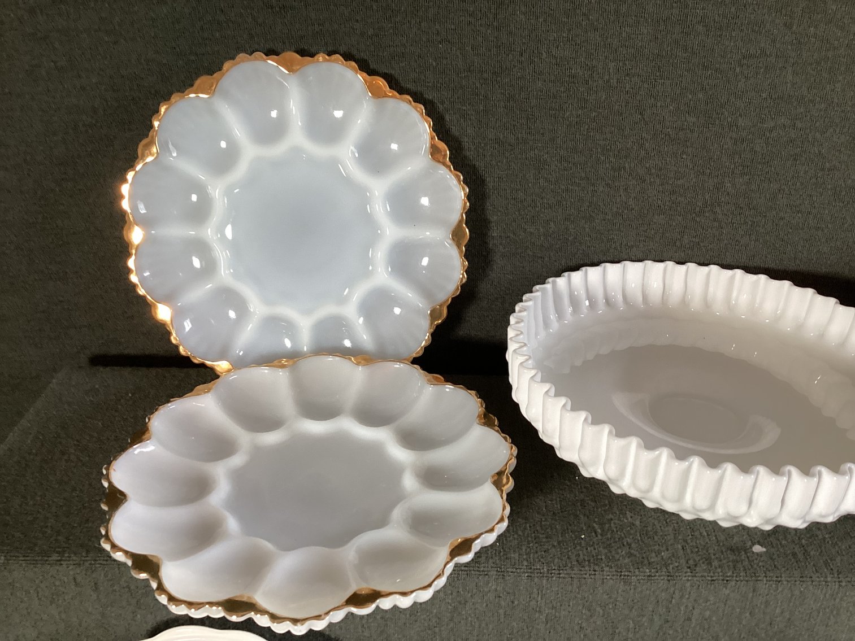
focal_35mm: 31
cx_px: 428
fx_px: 766
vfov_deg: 45.4
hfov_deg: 58.3
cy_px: 320
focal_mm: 3.3
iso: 200
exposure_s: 1/60
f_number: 2.4
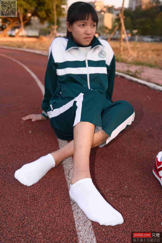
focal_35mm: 35
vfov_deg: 54.4
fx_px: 236
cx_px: 81
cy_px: 122
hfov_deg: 37.9
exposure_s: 1/100
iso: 100
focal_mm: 35
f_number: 5.6
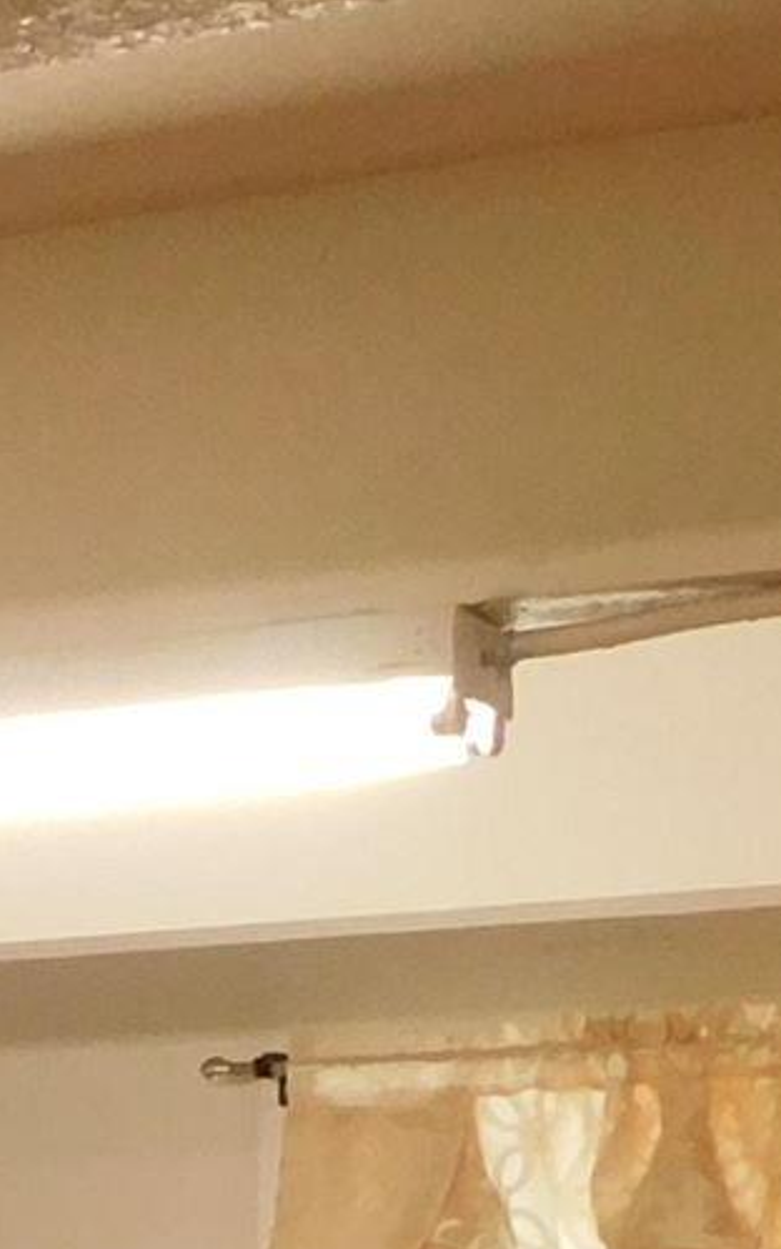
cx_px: -1024
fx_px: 5107
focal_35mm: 150
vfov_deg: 13.2
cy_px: 1877
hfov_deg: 8.1
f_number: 3
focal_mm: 4
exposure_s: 1/30
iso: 250
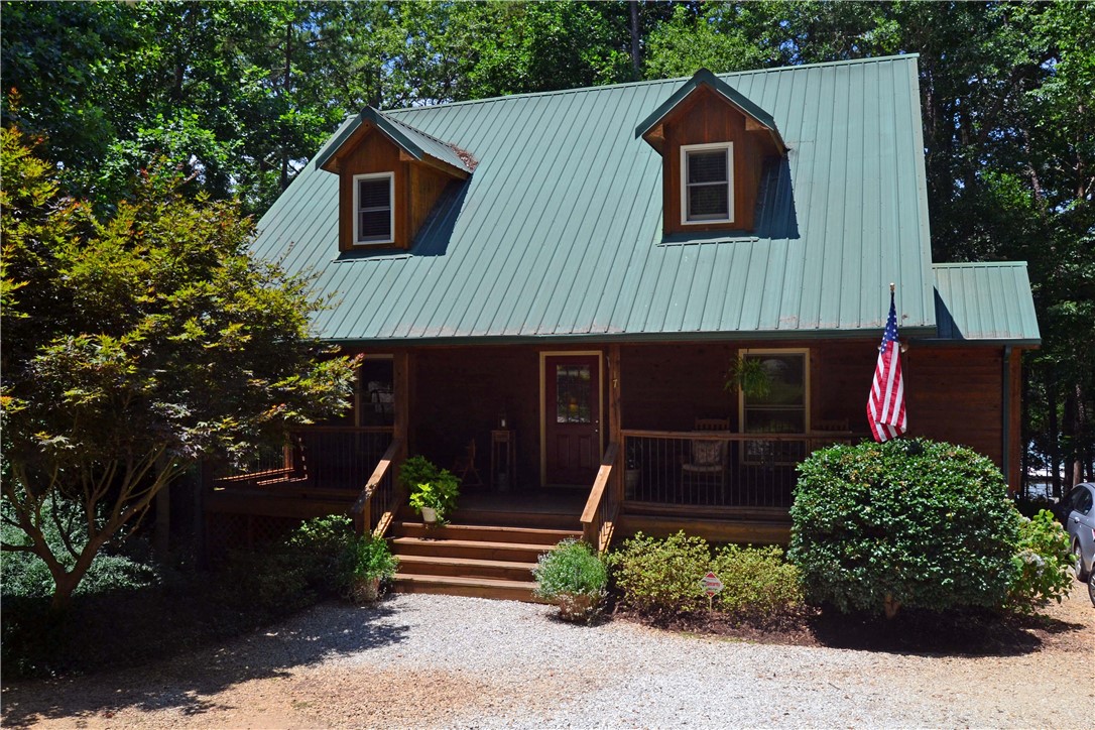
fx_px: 912
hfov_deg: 61.9
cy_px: 365
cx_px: 548
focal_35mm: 30
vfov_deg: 43.6
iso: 400
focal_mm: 20
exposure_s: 1/200
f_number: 10
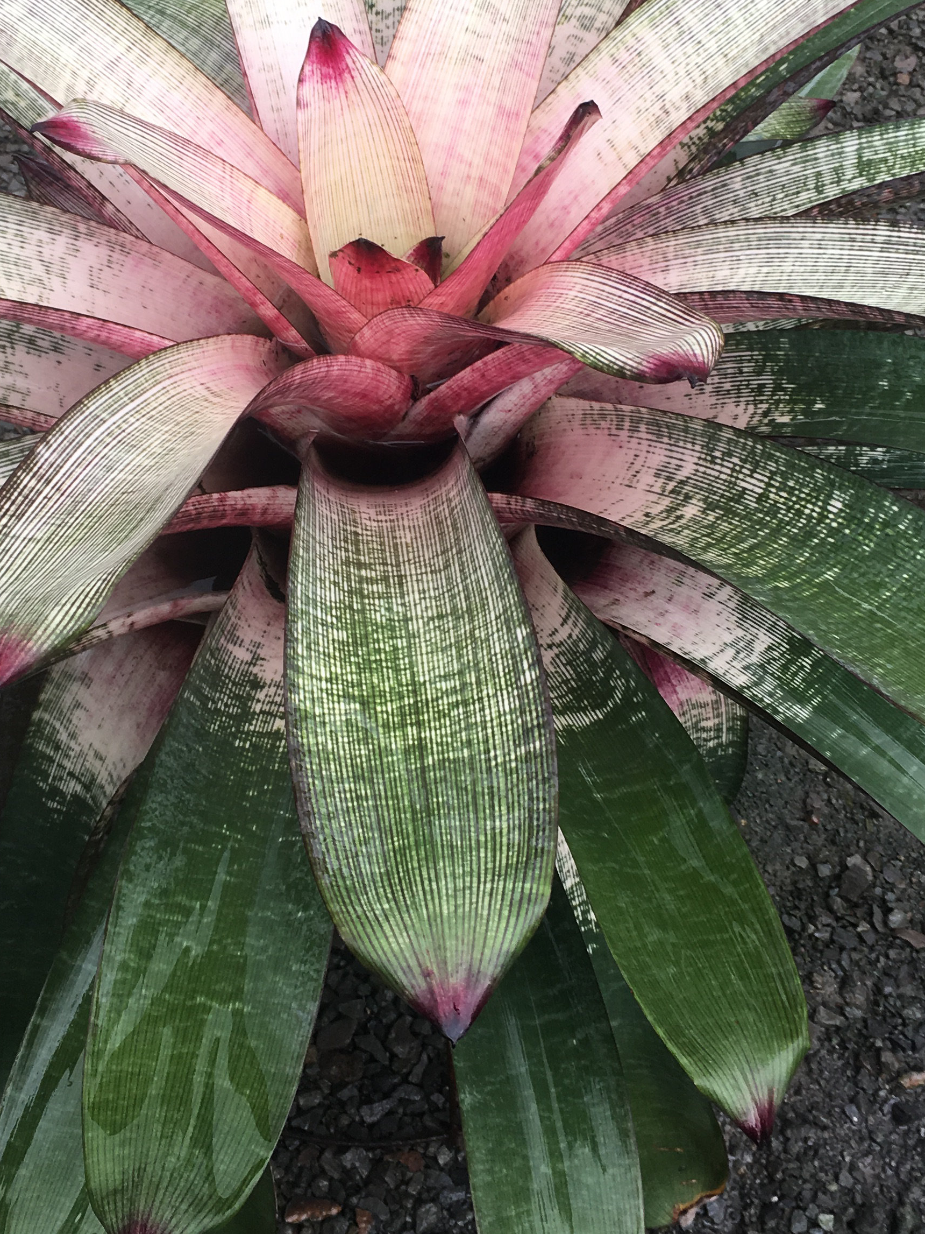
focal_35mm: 51
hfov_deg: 28.5
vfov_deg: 37.4
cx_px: 410
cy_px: 511
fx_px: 1817
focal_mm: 4.2
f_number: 2.2
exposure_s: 1/60
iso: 25
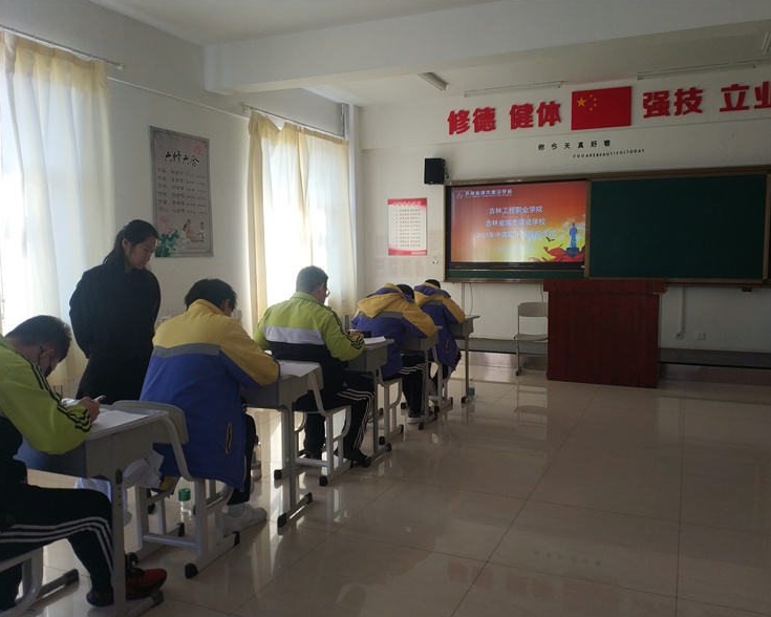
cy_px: 312
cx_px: 409
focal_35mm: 34
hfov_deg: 52.8
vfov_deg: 43.4
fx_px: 776
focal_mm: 4.5
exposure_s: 1/100
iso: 158
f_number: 2
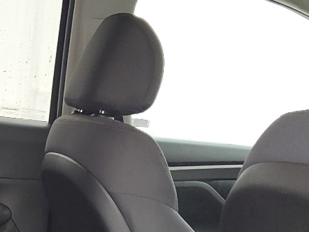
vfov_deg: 15.0
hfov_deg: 19.6
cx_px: -77
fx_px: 830
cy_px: 325
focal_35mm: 93
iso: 81
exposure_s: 1/60.2
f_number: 1.5
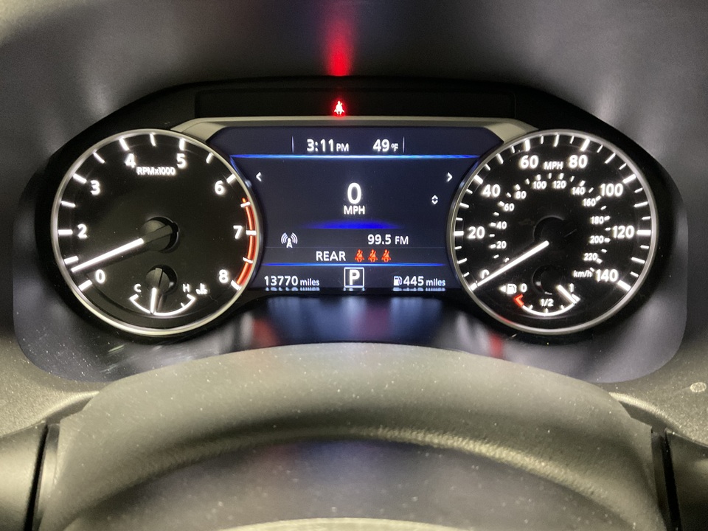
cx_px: 354
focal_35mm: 29
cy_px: 266
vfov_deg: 48.2
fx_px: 593
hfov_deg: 61.7
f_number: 1.8
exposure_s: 1/25
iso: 400
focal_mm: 3
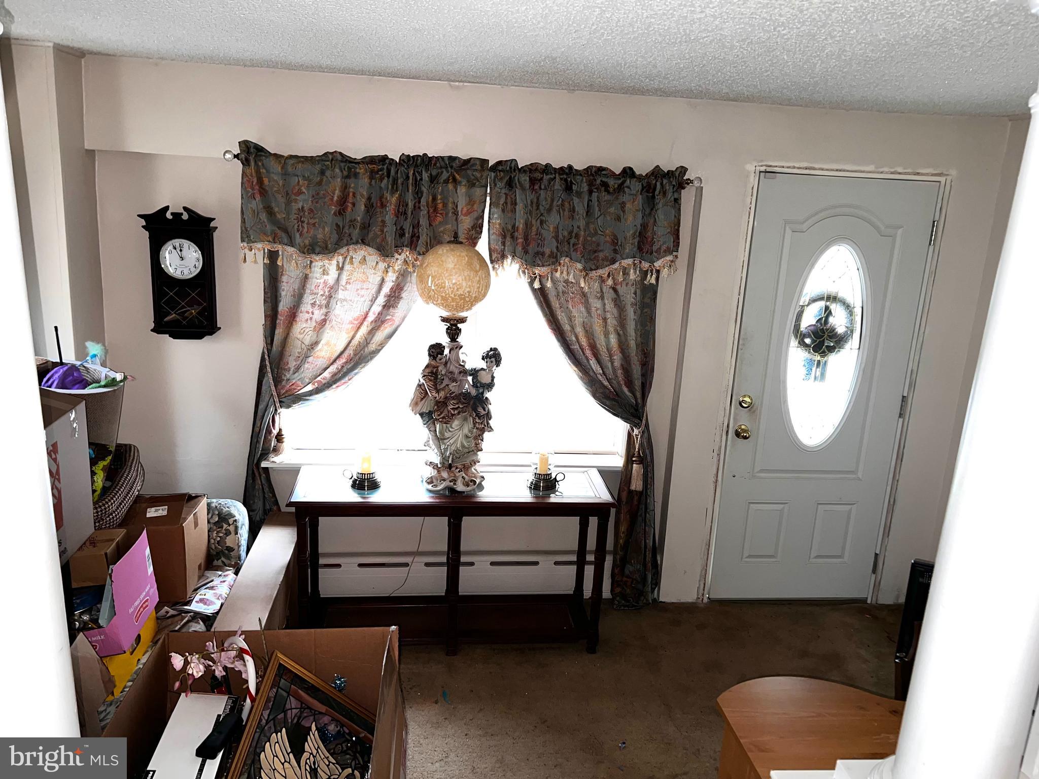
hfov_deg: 67.3
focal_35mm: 26
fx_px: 780
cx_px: 520
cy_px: 390
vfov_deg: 53.1
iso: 50
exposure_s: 1/7
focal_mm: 5.7
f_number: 1.5
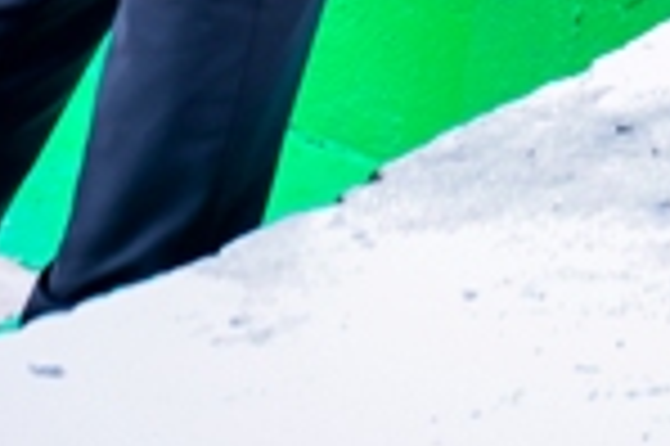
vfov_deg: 5.2
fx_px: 4796
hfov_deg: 7.9
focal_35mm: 258
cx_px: 697
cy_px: -430
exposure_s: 1/80
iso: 250
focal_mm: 40
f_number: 8
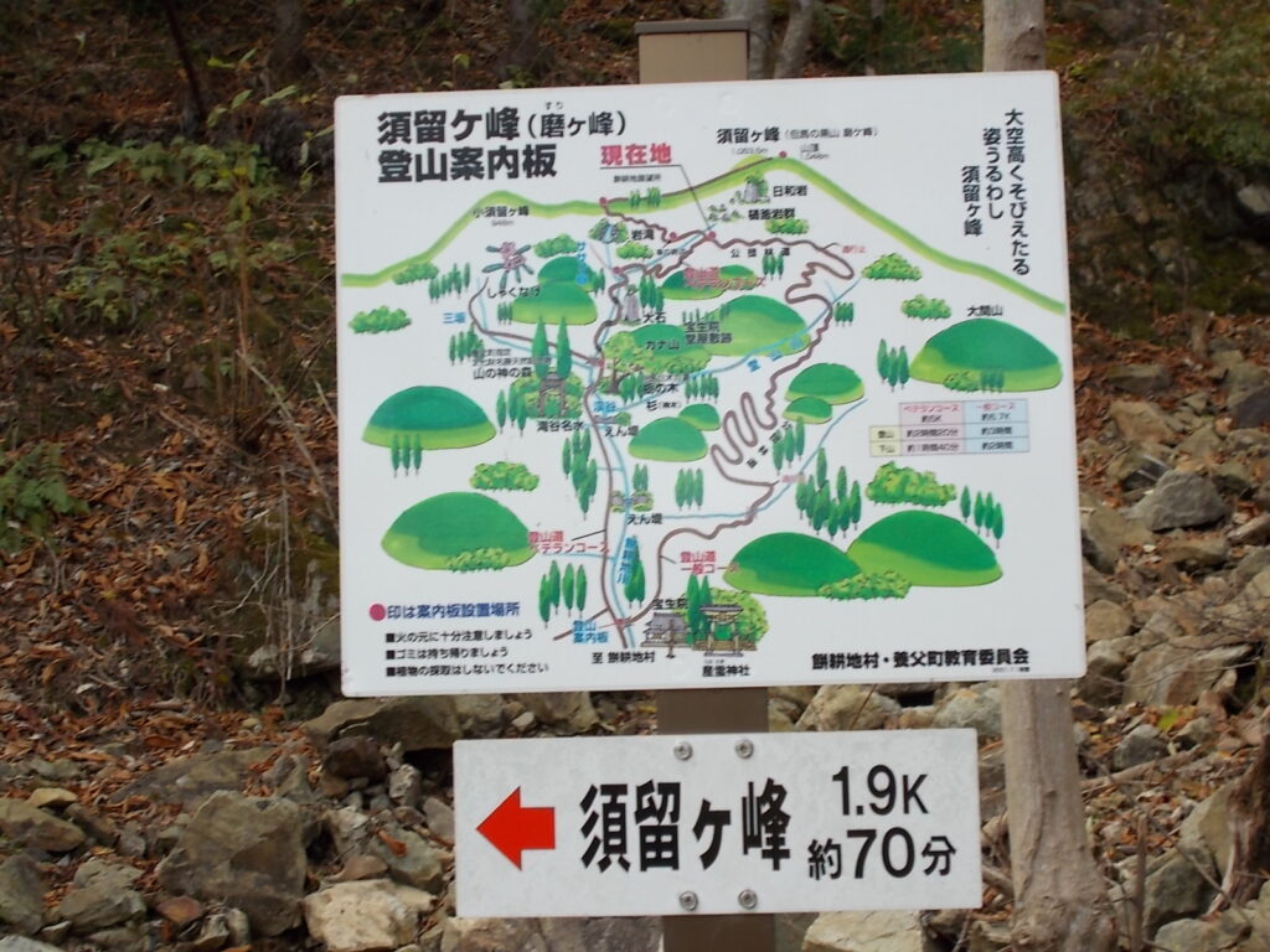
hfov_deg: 33.2
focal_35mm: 58
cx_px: 635
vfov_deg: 25.2
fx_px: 2128
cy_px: 476
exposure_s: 1/80
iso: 80
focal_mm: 10.3
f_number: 4.9
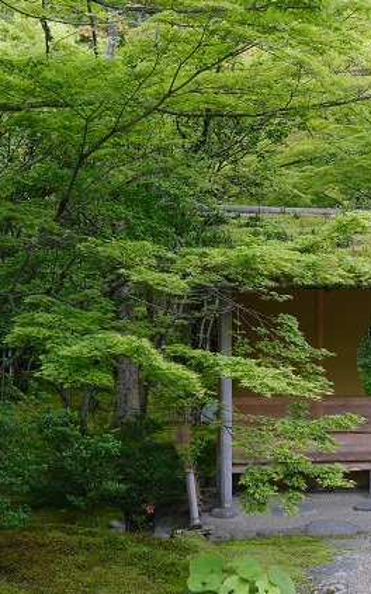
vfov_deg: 35.7
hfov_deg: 22.0
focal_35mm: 57
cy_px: 298
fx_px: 923
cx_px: 357
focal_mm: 24.7
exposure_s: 1/400
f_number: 4
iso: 500
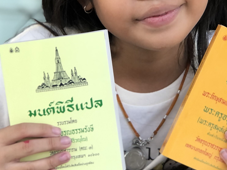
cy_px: 26
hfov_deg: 12.8
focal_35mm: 154
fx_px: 1010
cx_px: 141
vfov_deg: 9.6
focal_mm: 6.6
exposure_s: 1/33
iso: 32
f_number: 2.8
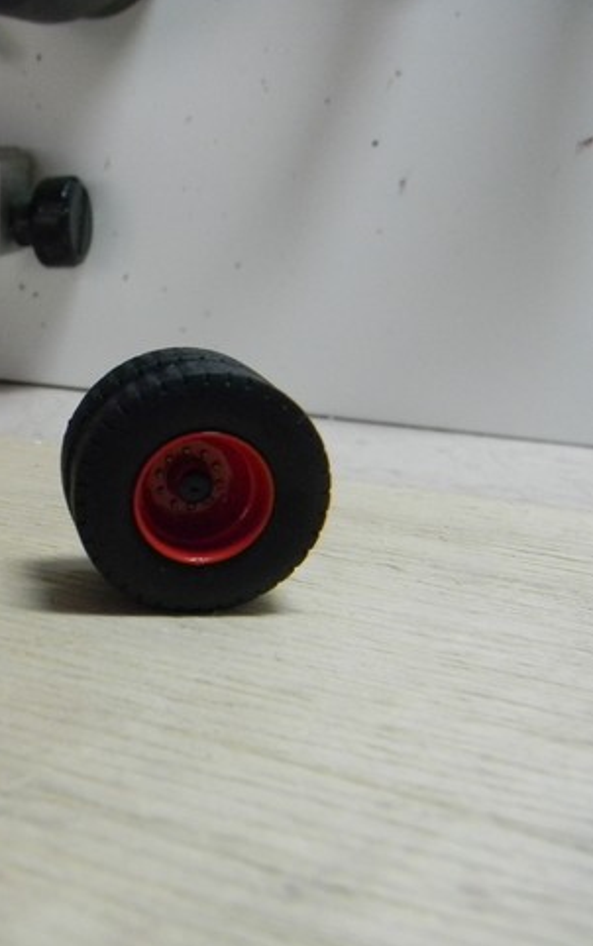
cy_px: 471
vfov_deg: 49.2
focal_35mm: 40
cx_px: -43
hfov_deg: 29.2
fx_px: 1032
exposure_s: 1/84.1
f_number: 3.5
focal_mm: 5
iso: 400
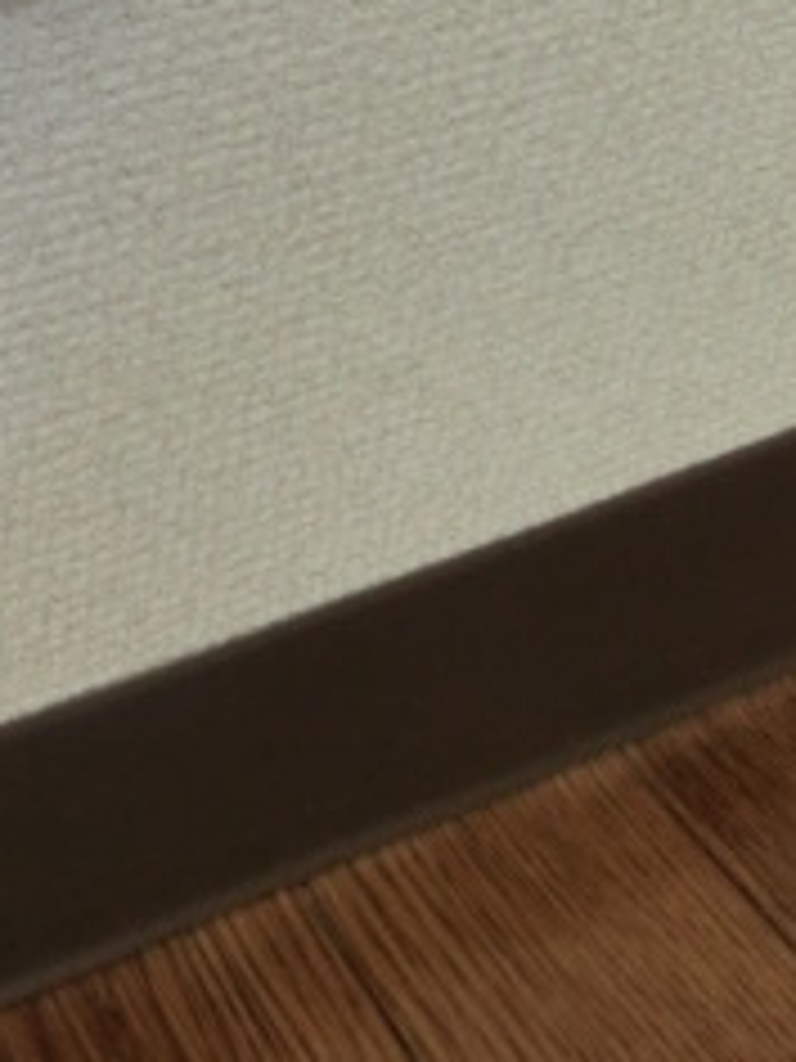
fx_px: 1993
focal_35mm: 65
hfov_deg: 21.2
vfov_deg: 25.4
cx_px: -126
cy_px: -342
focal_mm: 4.3
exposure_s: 1/60
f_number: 3.2
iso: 160
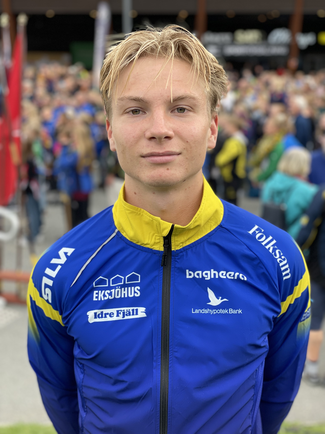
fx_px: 651
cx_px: 162
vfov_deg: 36.8
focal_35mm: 52
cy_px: 217
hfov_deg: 28.0
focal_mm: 6
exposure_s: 1/180
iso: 25
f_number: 2
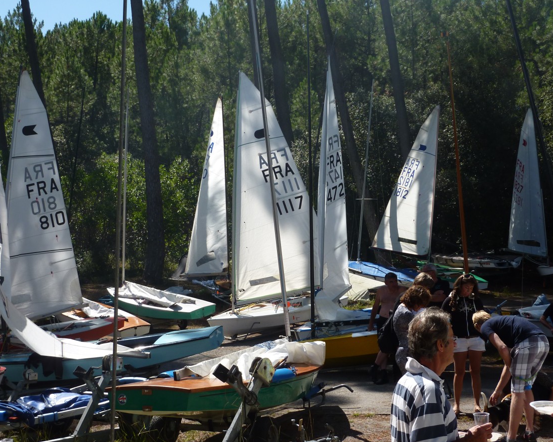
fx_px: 835
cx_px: 258
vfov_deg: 29.7
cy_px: 224
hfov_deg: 36.6
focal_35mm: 51
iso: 80
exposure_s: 1/500
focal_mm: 7.9
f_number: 4.5
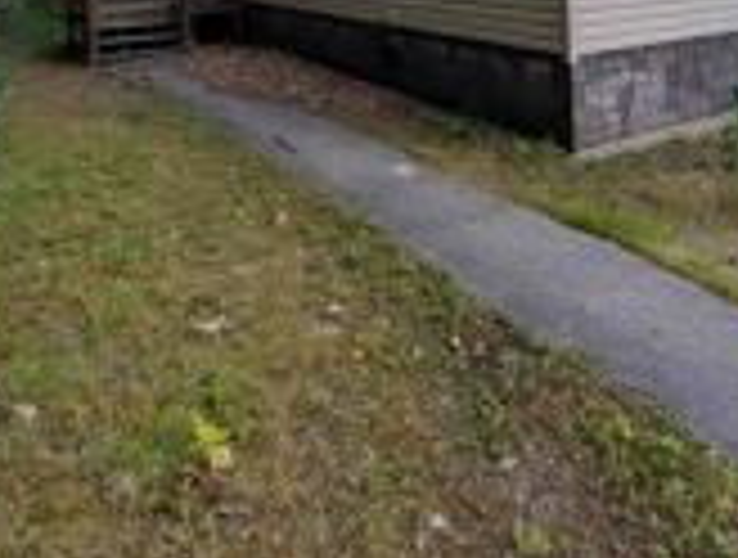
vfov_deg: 34.0
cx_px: 475
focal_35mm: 34
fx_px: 727
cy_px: -108
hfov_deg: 53.1
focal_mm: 1.83
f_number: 2.2
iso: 108
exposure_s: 1/120
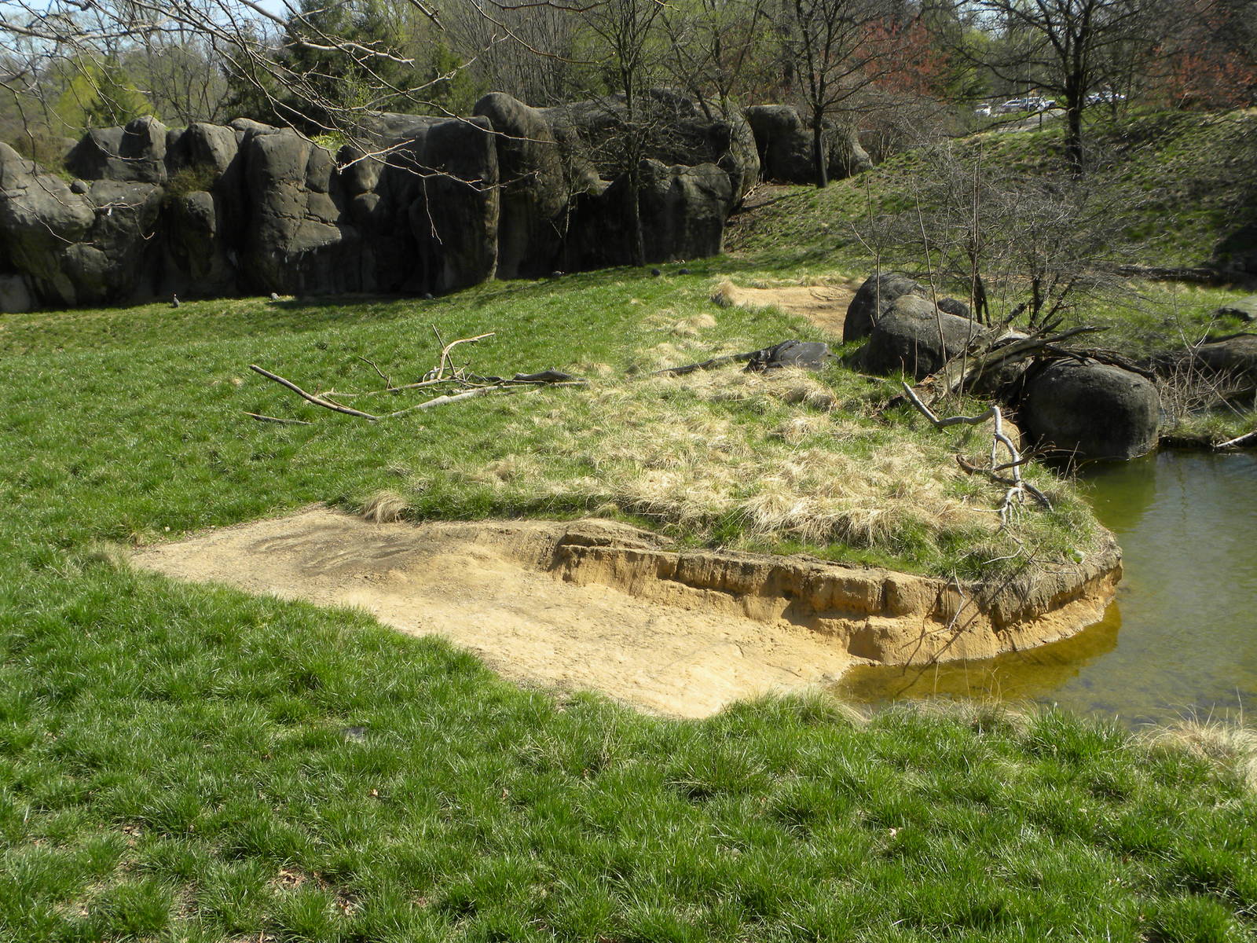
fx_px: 1489
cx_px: 628
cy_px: 472
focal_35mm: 41
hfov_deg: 45.8
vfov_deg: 35.1
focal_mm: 7.3
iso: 64
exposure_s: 1/218
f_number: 5
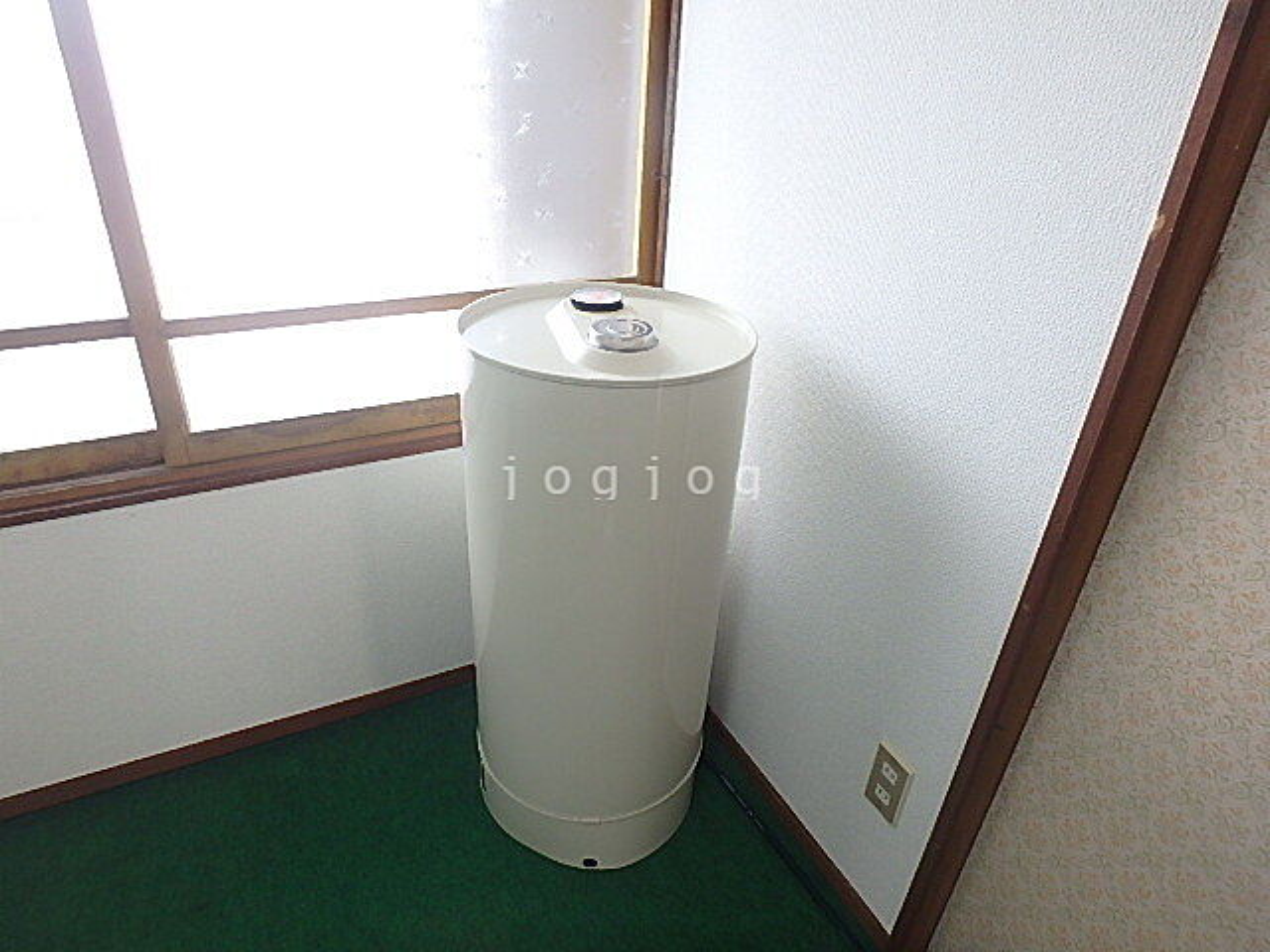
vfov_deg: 63.4
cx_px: 635
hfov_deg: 79.0
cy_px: 476
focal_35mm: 21
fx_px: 770
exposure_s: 1/50
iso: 200
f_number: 3.5
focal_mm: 3.7
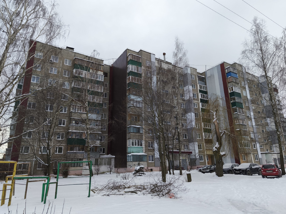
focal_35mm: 23
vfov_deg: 58.9
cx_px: 143
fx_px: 190
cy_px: 107
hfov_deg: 73.9
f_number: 1.7
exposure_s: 1/1163
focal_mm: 5.35
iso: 80
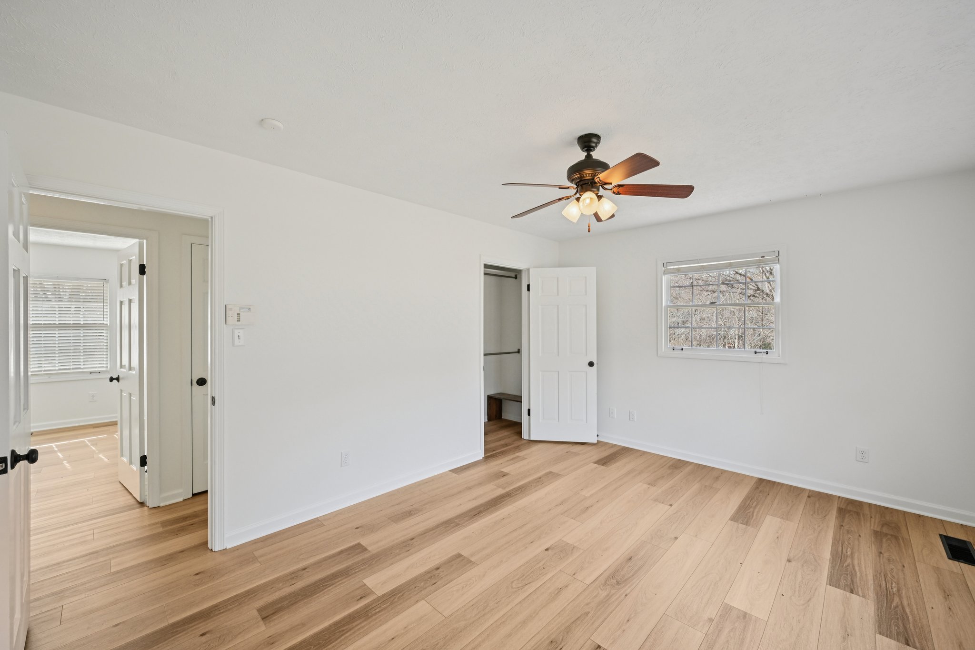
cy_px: 325
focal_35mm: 14
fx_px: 379
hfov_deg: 104.3
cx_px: 488
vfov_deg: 81.2
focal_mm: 14
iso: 100
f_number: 8
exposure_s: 1/20
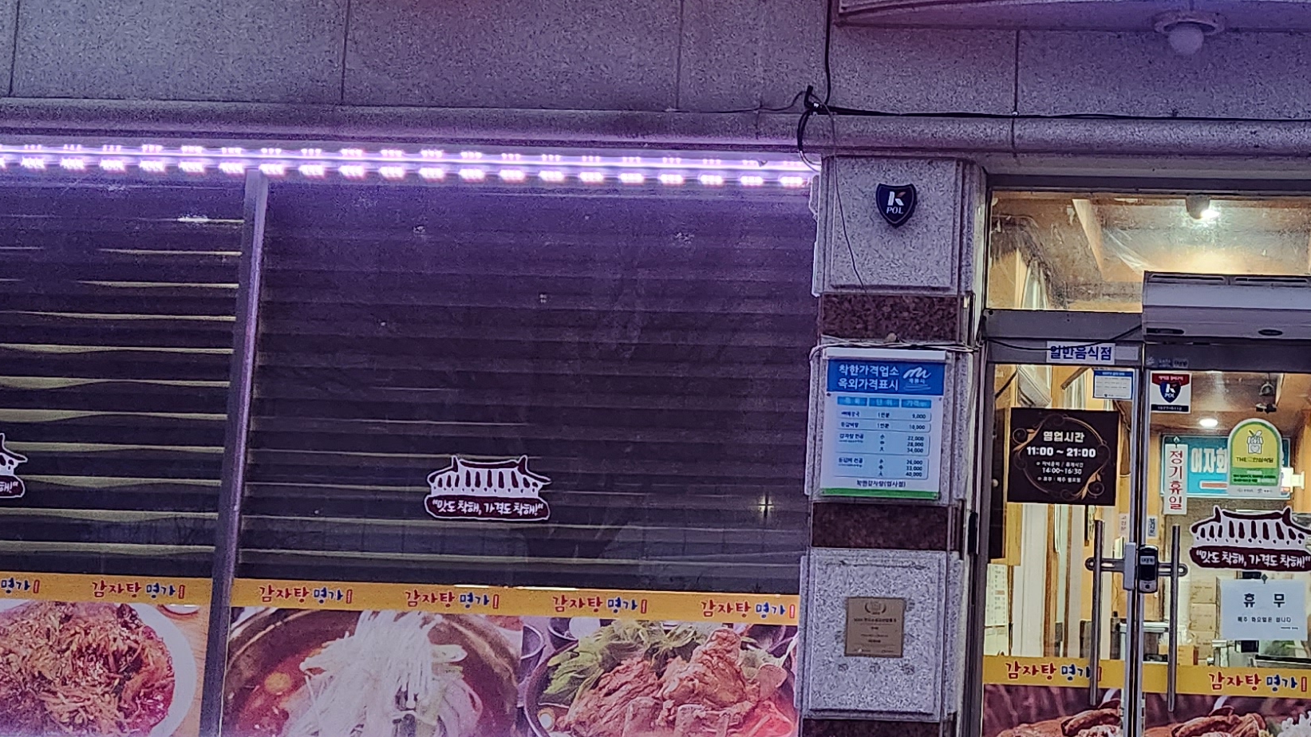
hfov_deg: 33.3
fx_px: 2120
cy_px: 348
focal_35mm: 61
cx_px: 1052
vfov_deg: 19.7
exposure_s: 1/100
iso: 800
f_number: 1.8
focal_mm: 5.4
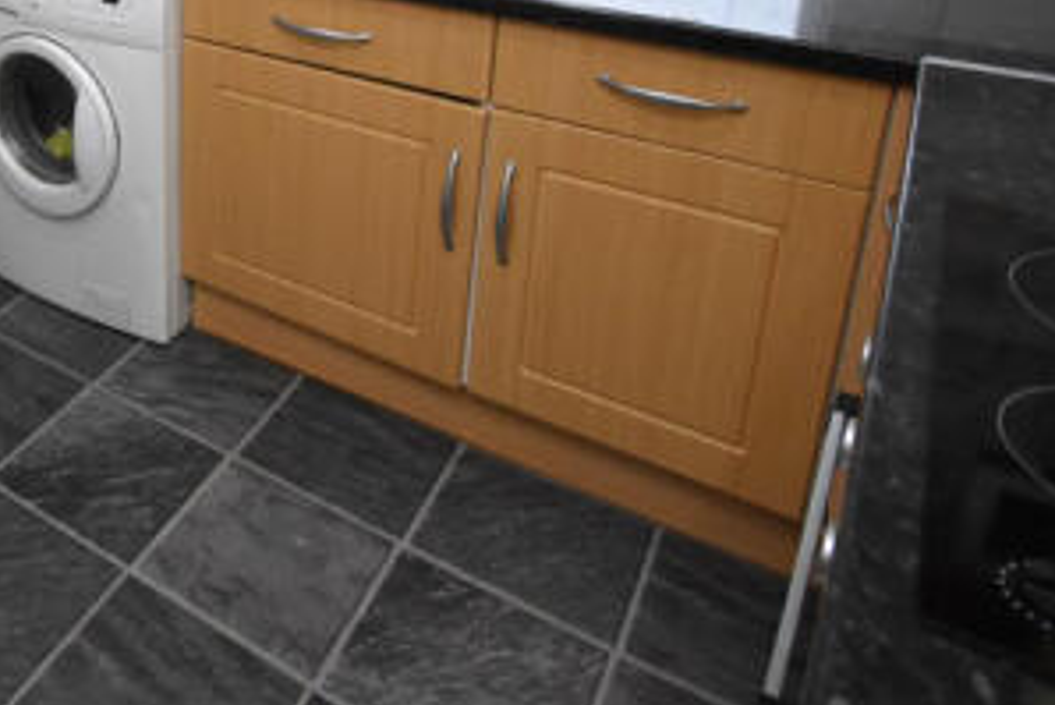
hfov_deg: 48.8
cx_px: 41
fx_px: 968
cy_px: -23
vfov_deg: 35.6
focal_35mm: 33
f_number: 4.5
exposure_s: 1/125
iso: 2000
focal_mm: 10
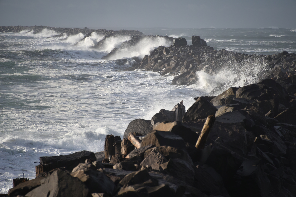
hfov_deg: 6.9
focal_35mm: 300
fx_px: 2467
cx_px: 148
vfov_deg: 4.6
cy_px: 98
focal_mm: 300
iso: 100
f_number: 5.6
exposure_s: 1/640
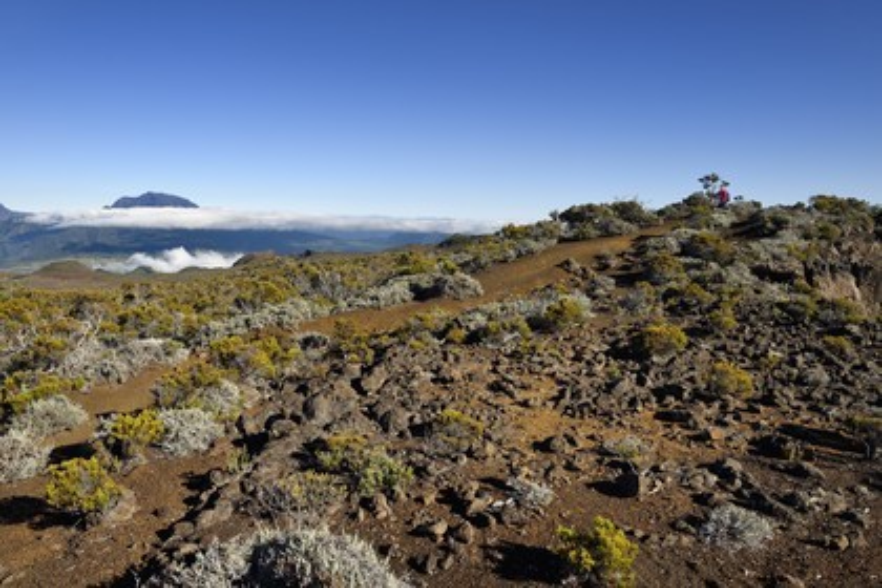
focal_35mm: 27
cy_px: 294
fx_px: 661
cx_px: 441
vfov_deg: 47.9
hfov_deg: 67.4
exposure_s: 1/200
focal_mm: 27
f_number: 18
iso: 200
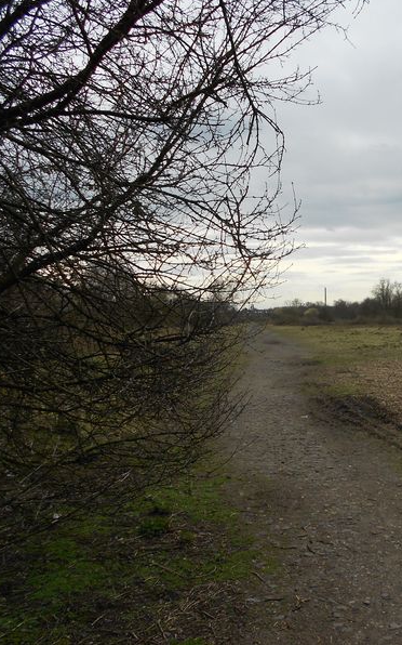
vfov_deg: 52.8
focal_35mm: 37
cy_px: 321
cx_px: 370
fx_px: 649
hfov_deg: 32.5
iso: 80
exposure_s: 1/1000
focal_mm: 4.6
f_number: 3.2
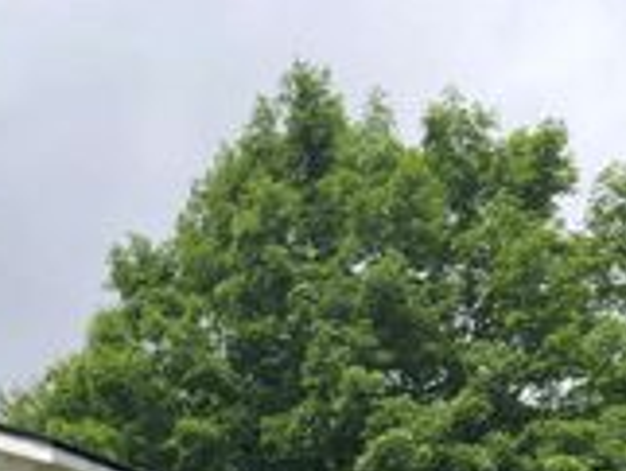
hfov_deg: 20.0
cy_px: 726
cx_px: -264
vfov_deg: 15.5
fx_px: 1574
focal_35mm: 87
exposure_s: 1/2703
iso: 20
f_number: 1.8
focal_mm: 4
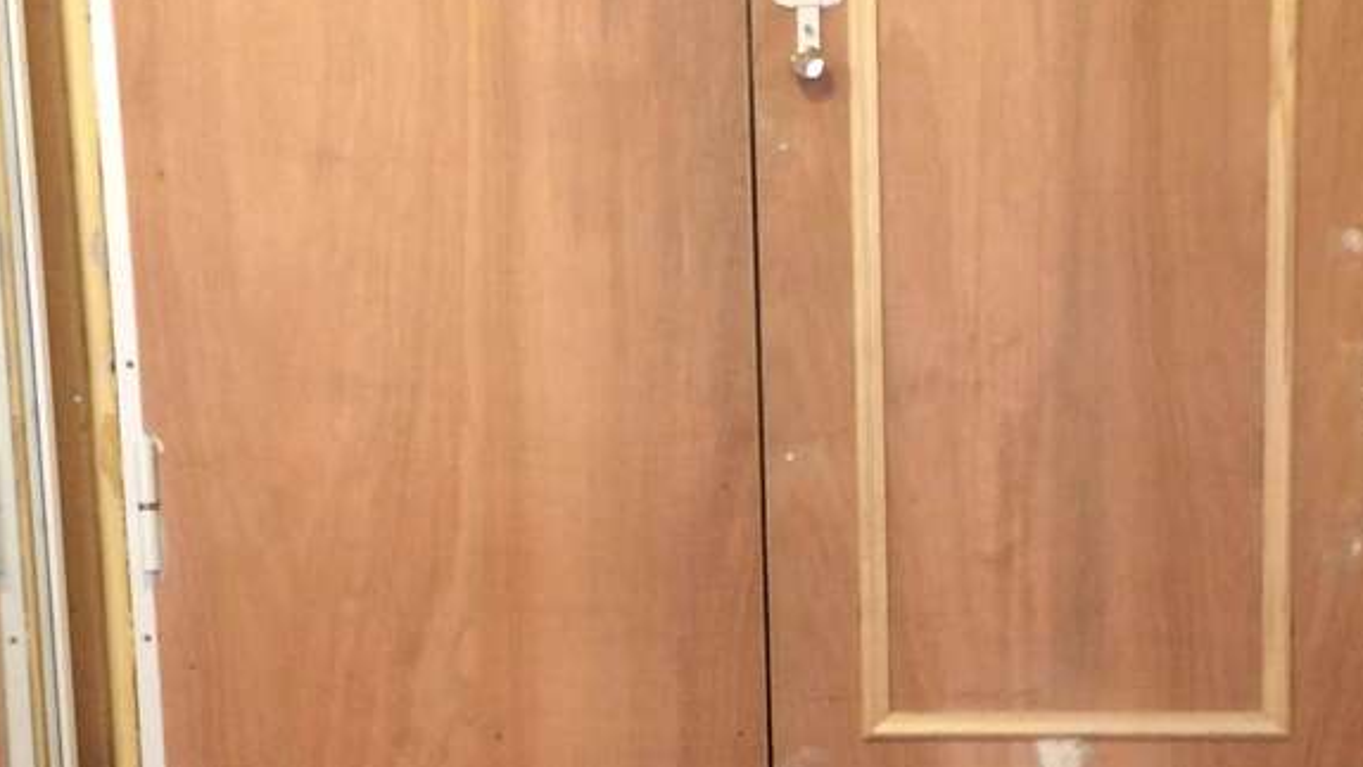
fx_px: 1590
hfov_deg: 46.4
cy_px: 622
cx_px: 734
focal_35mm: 44
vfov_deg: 26.6
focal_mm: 4.15
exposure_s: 1/20
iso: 250
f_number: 2.2
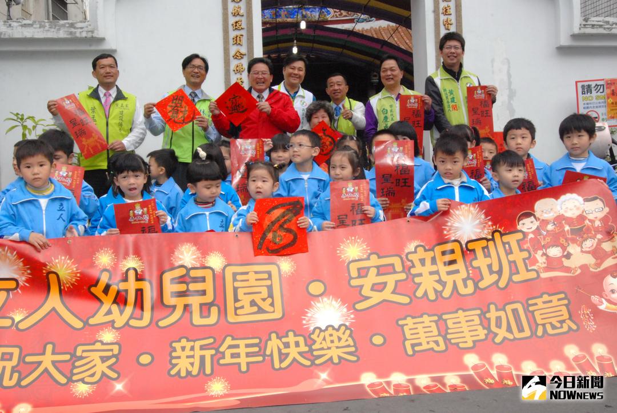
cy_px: 206
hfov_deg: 53.1
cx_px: 308
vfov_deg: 37.0
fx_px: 618
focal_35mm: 36
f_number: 22
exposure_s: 1/200
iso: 800
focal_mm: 24
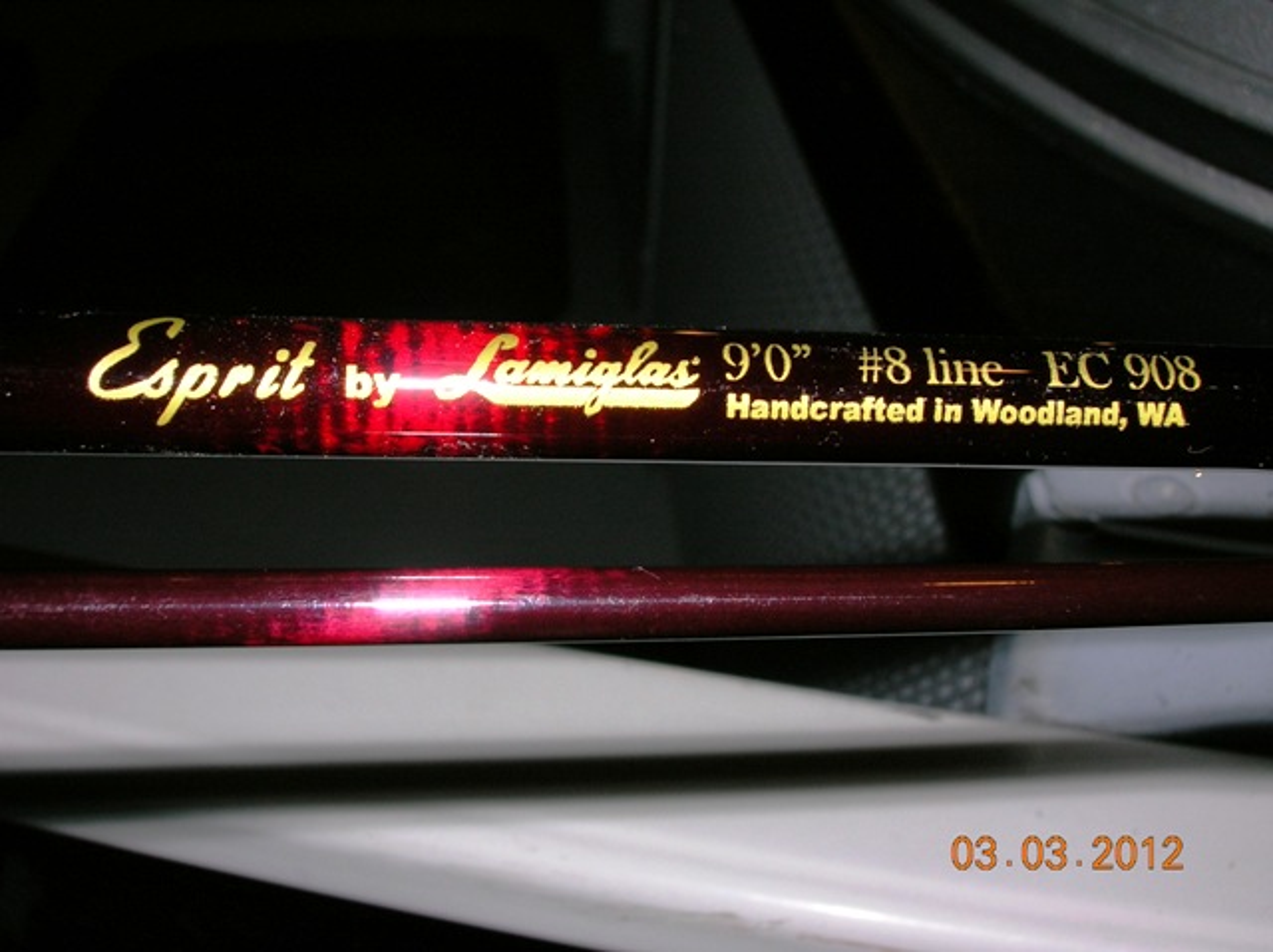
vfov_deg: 31.5
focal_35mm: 46
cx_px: 636
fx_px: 1690
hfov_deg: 41.3
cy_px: 476
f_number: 5.4
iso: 50
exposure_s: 1/60.1
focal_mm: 7.7
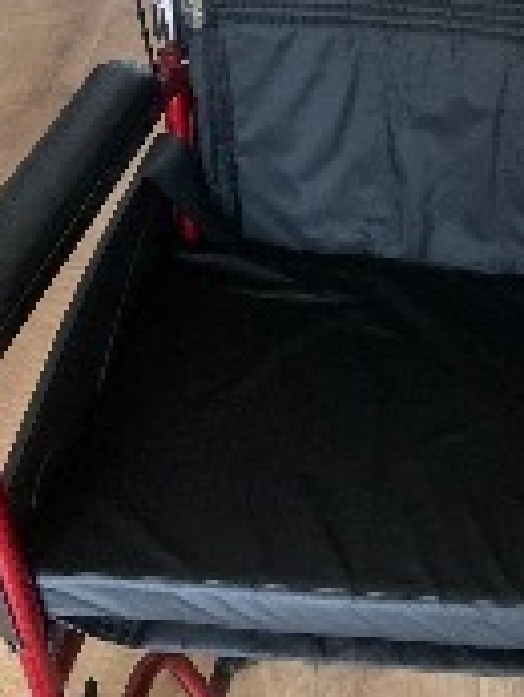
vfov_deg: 33.4
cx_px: 494
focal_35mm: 57
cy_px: 475
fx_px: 1149
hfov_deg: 24.8
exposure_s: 1/26
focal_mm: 4.25
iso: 800
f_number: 1.8
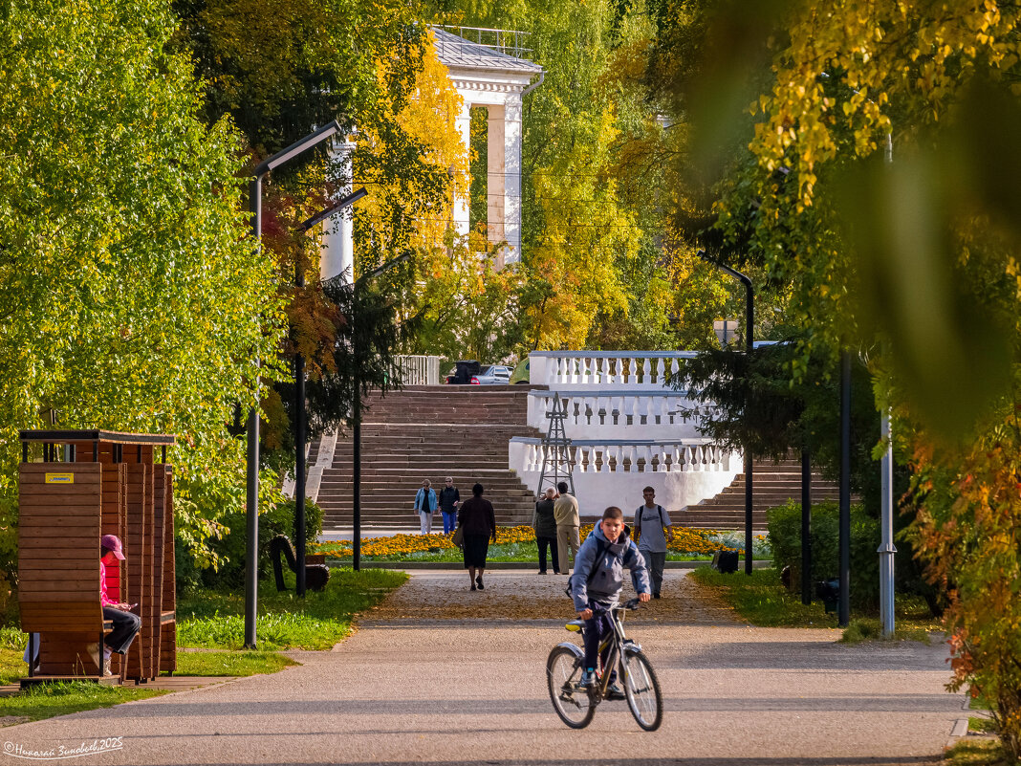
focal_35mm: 300
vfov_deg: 5.0
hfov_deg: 6.6
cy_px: 383
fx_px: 8849
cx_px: 510
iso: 400
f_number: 7.1
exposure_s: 1/320
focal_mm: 150
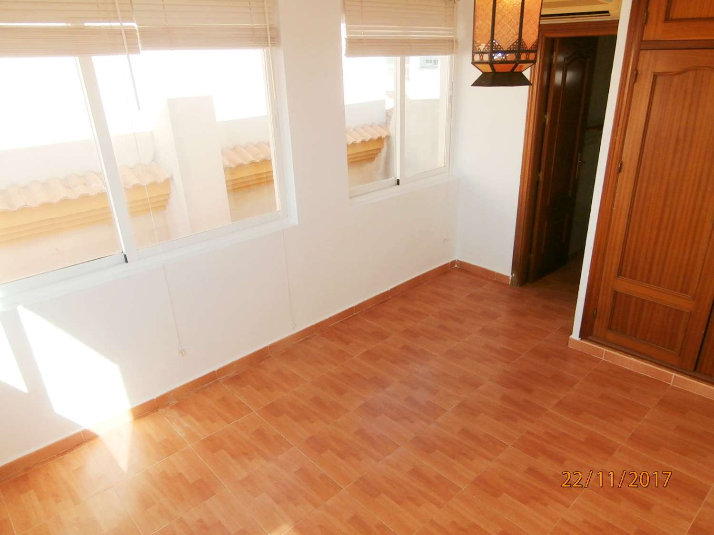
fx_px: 495
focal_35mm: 24
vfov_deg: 56.8
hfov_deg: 71.6
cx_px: 357
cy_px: 268
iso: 100
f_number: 3
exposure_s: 1/400
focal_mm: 4.2
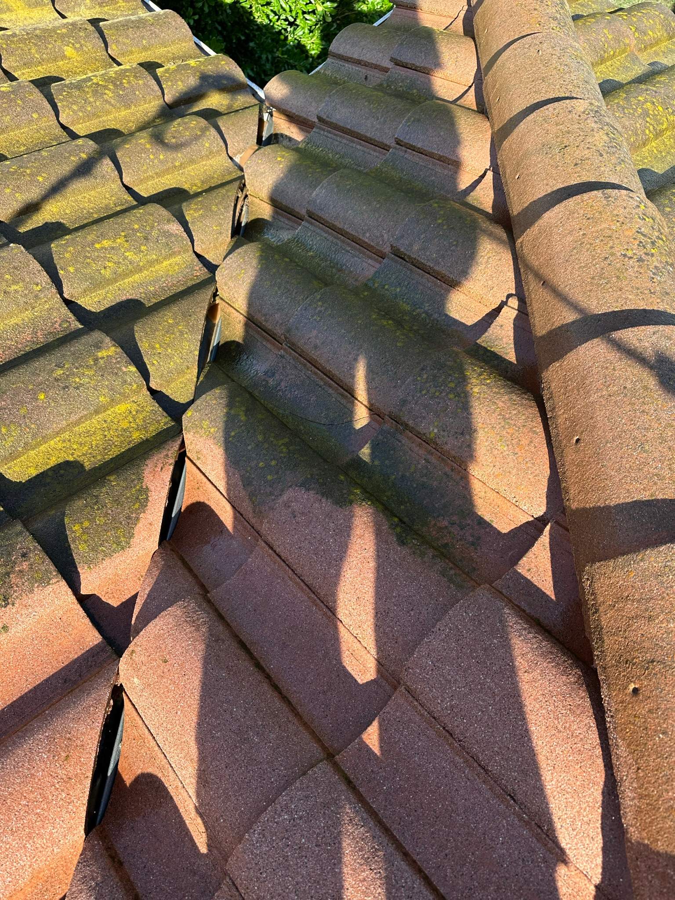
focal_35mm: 24
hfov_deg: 56.8
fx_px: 624
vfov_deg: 71.6
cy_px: 450
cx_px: 338
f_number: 1.78
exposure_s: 1/935
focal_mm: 6.86
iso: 80
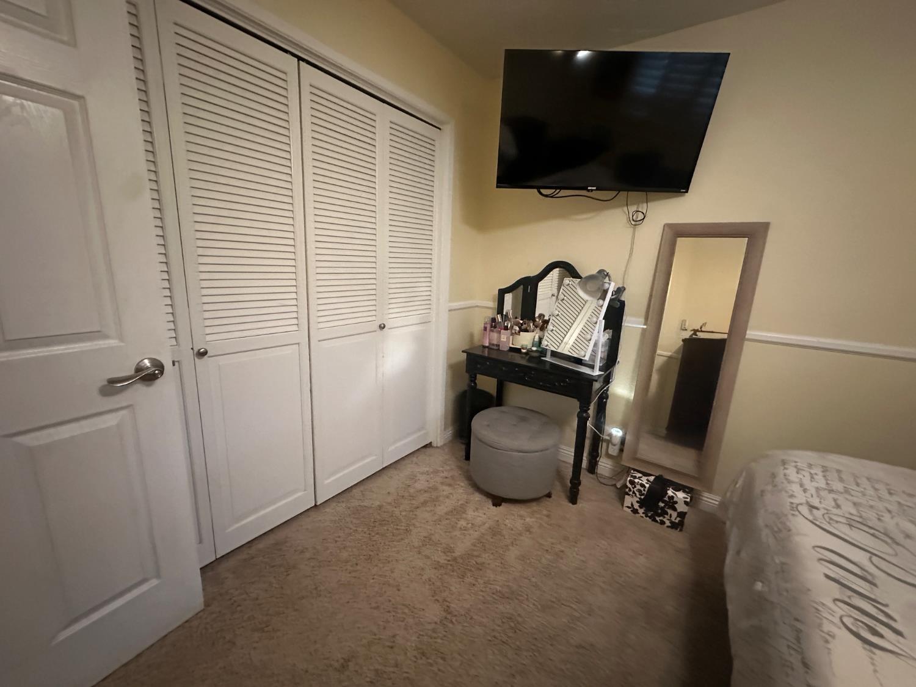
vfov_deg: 85.7
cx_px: 458
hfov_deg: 102.1
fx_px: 370
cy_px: 344
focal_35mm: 14
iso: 1250
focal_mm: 2.22
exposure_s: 1/40
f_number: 2.2
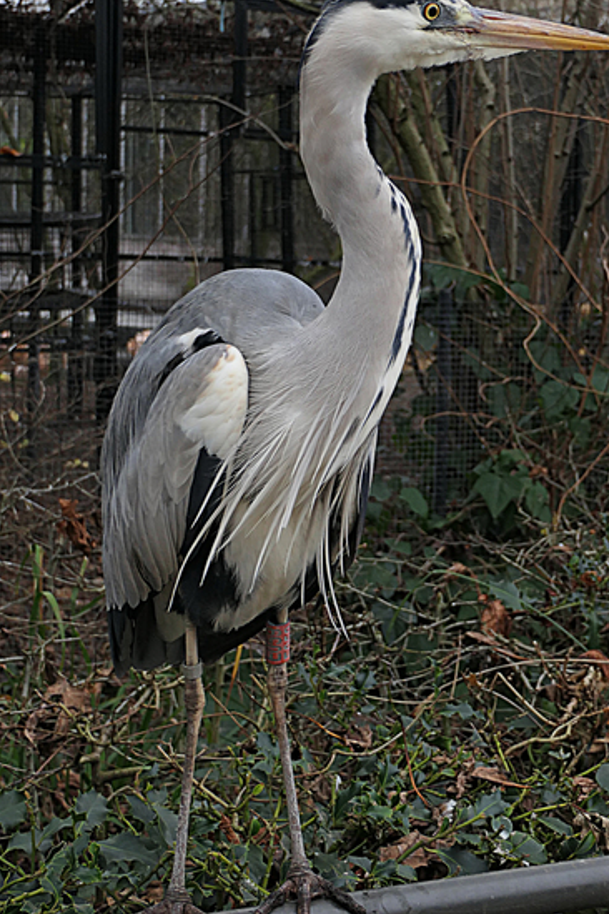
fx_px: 1370
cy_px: 448
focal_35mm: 54
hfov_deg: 25.0
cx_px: 344
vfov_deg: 36.9
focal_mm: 15.7
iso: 320
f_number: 3.5
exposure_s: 1/80
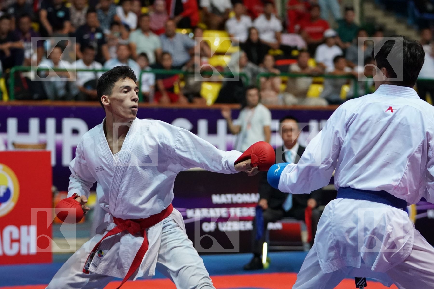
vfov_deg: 9.7
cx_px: 217
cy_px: 144
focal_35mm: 141
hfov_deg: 14.6
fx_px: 1700
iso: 4000
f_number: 2.8
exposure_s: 1/1000
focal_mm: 94
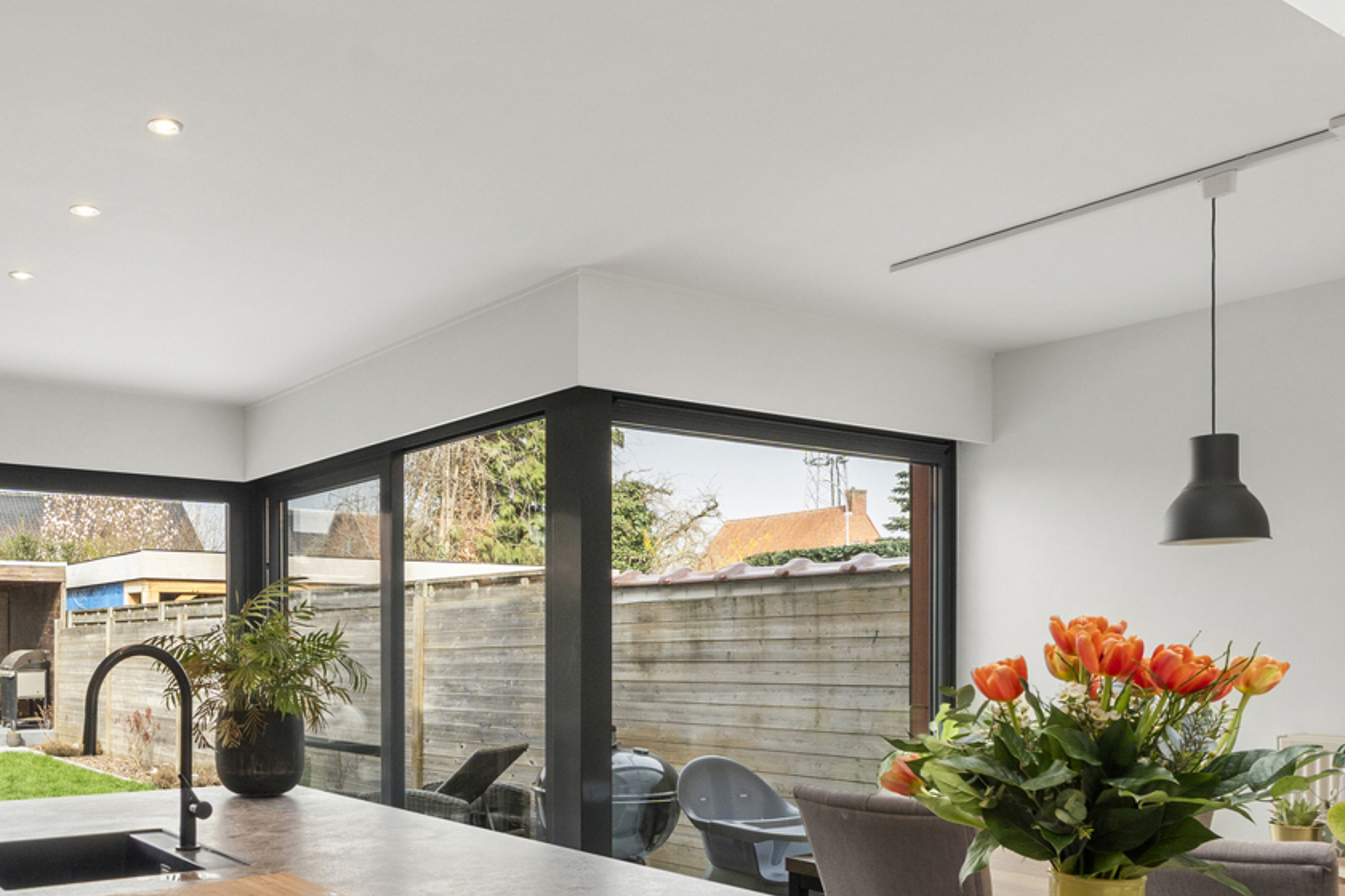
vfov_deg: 42.6
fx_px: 1121
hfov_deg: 59.0
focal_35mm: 30
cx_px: 355
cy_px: 646
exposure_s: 1/20
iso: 250
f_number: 9
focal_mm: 14
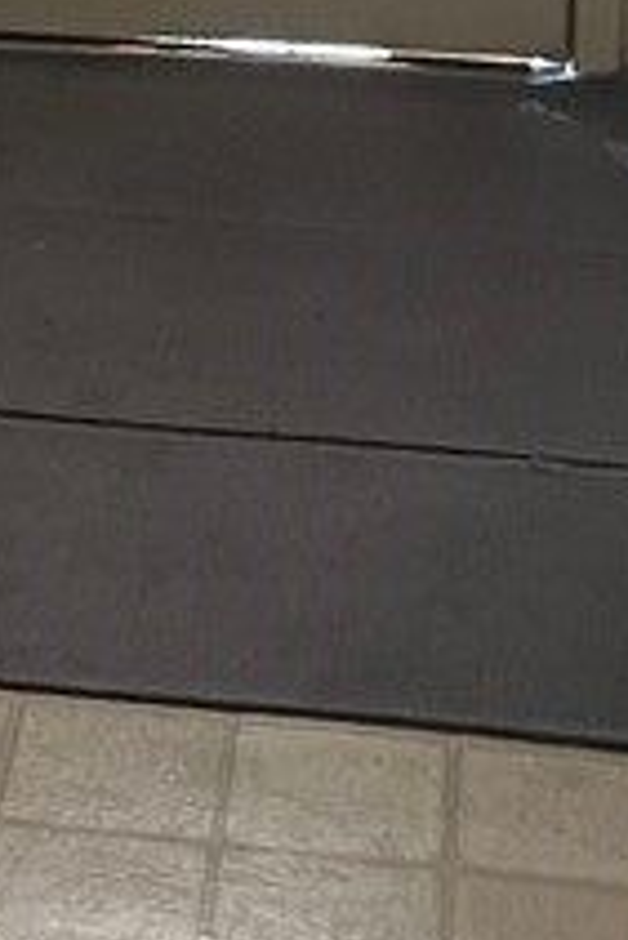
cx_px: -383
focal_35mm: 126
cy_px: -316
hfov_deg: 10.4
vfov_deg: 15.4
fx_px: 3291
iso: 500
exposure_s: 1/30
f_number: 1.6
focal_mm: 5.1
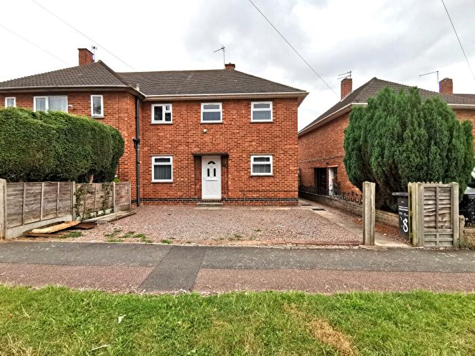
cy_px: 178
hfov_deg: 94.5
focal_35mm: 16
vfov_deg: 78.1
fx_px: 220
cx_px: 238
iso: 50
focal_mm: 2.35
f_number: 2.2
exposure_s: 1/368
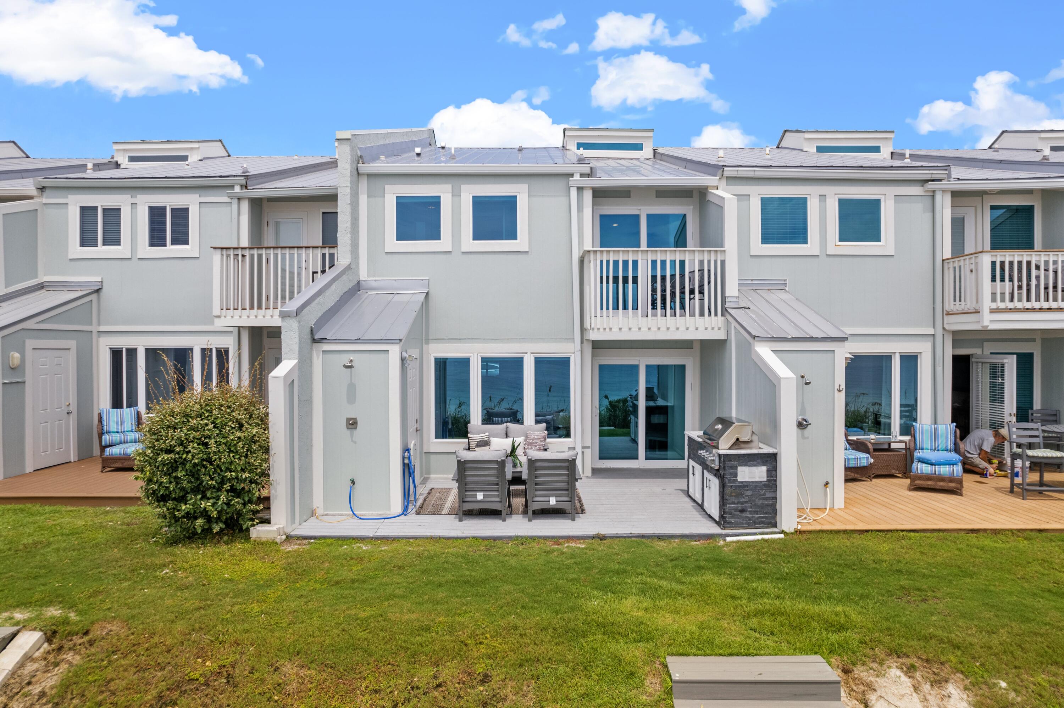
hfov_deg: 78.6
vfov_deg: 57.2
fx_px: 650
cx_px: 532
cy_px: 354
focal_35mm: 22
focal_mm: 8.38
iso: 100
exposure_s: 1/1600
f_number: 2.8
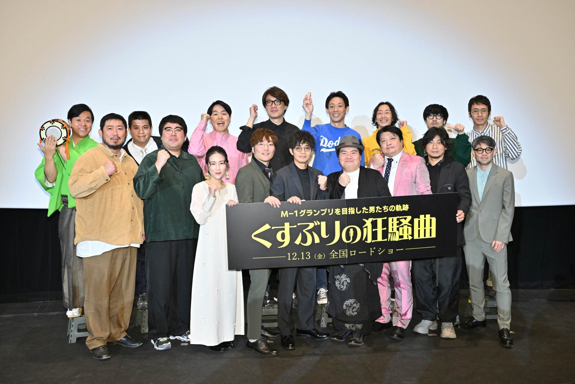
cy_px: 192
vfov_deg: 35.9
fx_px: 591
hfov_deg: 51.9
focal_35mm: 37
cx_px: 288
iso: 3200
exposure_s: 1/200
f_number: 5
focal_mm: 37
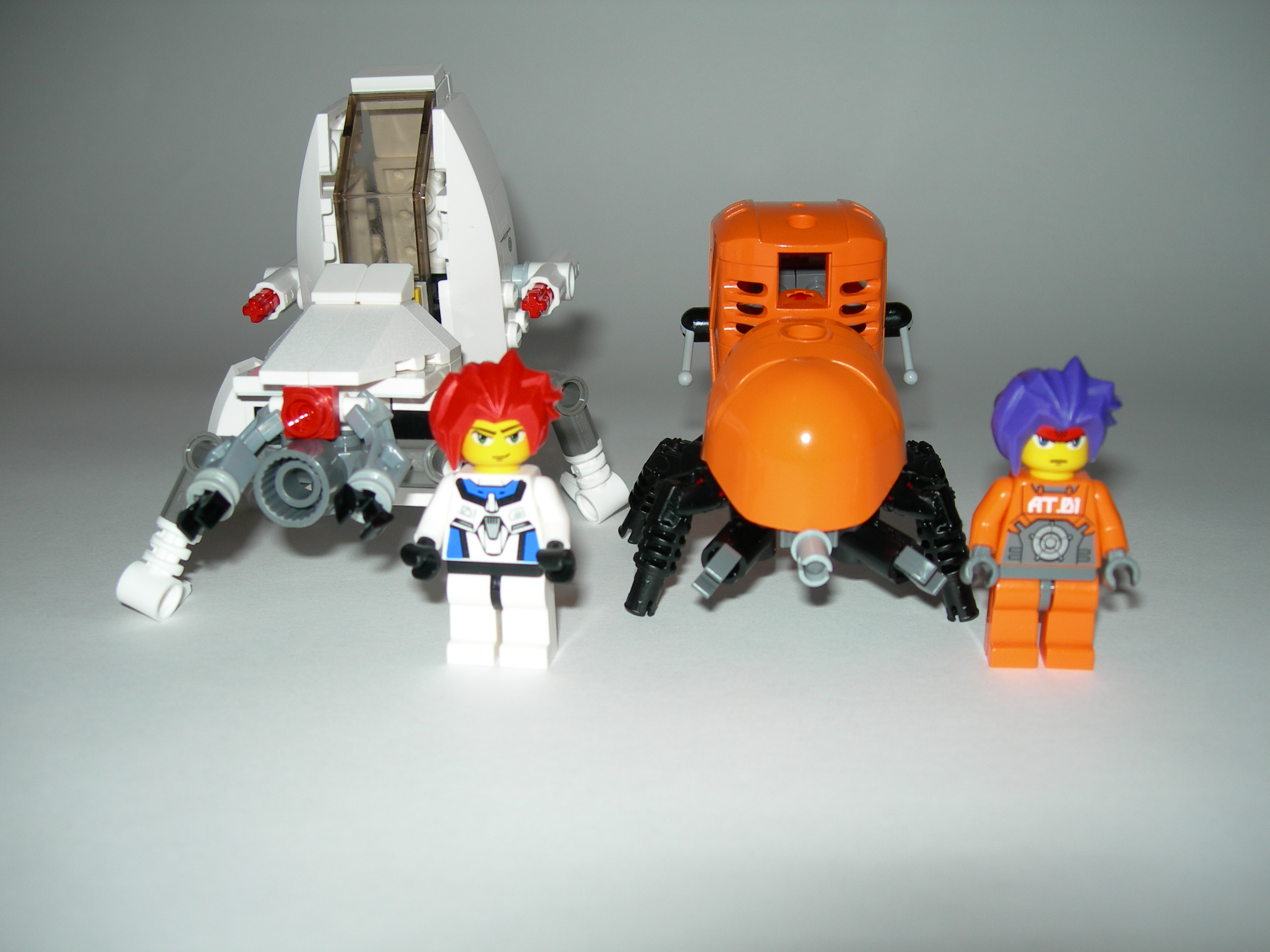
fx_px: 1394
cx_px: 635
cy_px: 476
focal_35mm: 38
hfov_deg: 49.0
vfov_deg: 37.7
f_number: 2.8
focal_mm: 7.8
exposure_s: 1/60.1
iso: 50
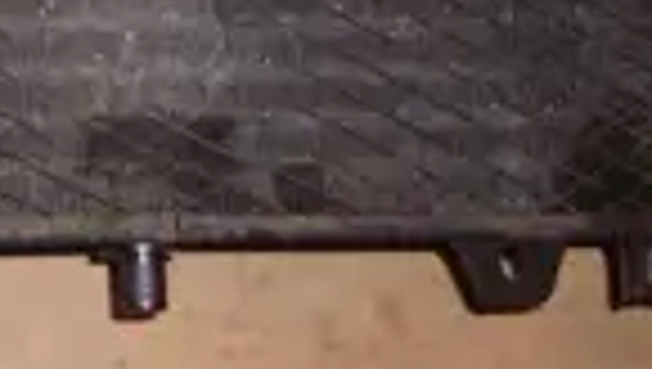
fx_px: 2181
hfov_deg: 16.4
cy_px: -112
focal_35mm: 126
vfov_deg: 9.5
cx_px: -108
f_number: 7.1
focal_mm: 5.8
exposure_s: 1/30
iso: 200
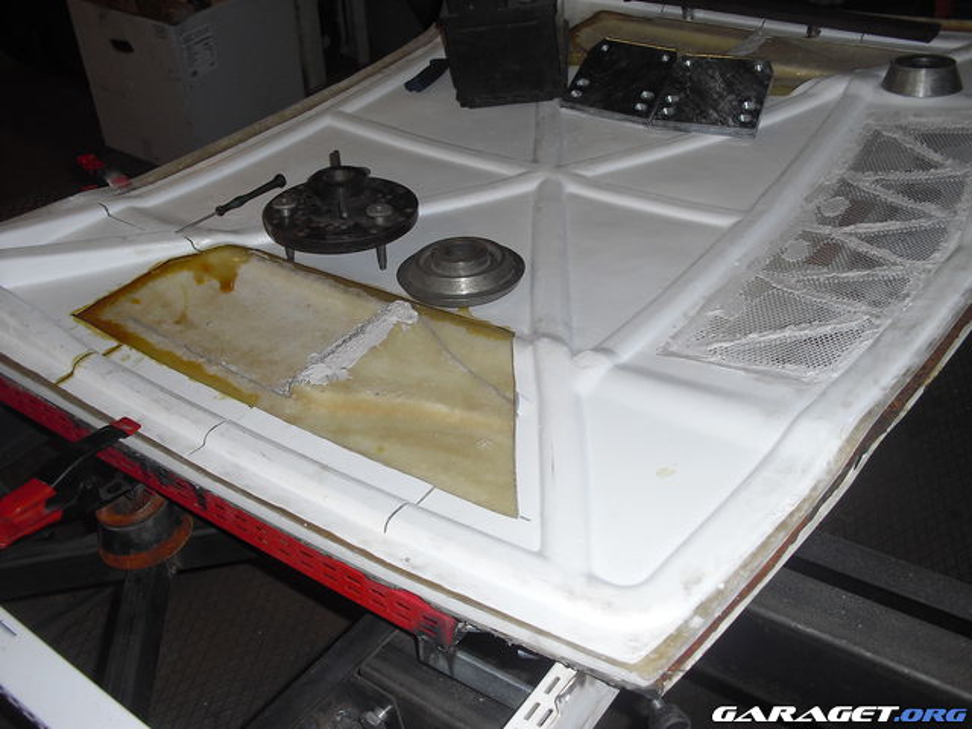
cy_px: 364
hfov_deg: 51.4
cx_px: 486
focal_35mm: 36
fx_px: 1011
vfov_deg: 39.7
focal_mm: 6.3
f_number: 3.1
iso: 100
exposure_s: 1/125
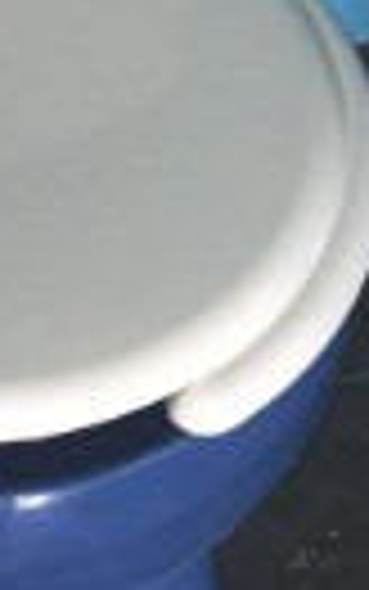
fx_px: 2893
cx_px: 666
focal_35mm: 180
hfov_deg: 7.1
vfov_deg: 10.6
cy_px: -622
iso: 64
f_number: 2.2
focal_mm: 4.15
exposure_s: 1/30
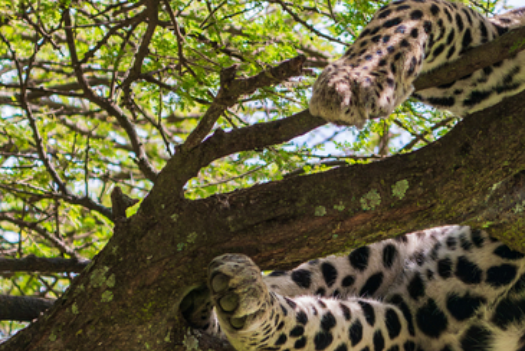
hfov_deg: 3.2
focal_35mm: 646
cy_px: 121
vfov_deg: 2.1
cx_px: 370
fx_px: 9428
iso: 500
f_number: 5.6
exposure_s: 1/800
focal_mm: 207
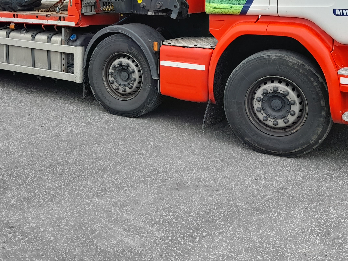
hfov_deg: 40.4
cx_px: 151
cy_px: 20
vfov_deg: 29.4
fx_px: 472
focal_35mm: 47
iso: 20
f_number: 2
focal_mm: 4.6
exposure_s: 1/148
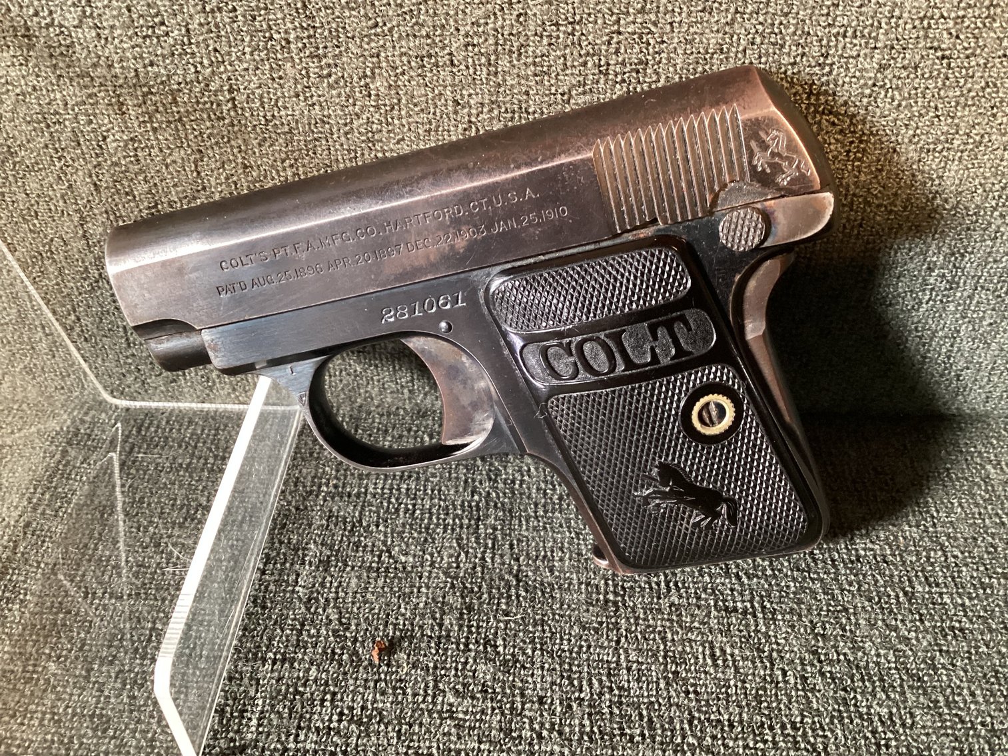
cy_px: 378
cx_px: 504
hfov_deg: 58.3
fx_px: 903
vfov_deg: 45.4
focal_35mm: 31
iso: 400
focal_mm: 3.3
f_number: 2.4
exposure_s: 1/25
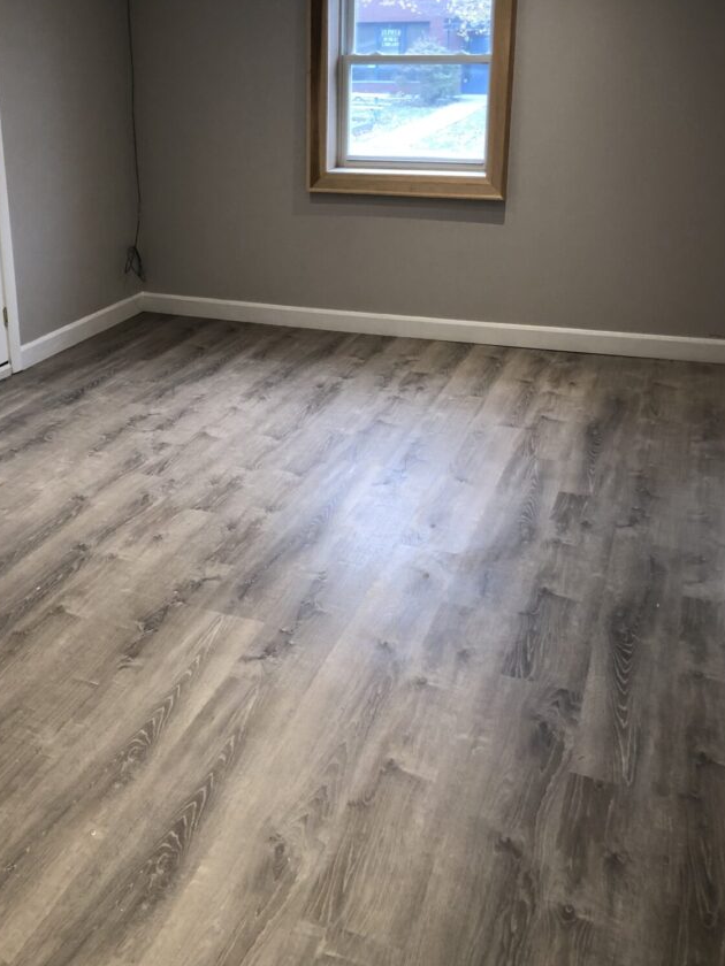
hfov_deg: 39.4
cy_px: 354
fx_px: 1005
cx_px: 269
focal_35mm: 36
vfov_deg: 50.8
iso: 40
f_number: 1.8
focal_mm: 4
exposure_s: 1/15
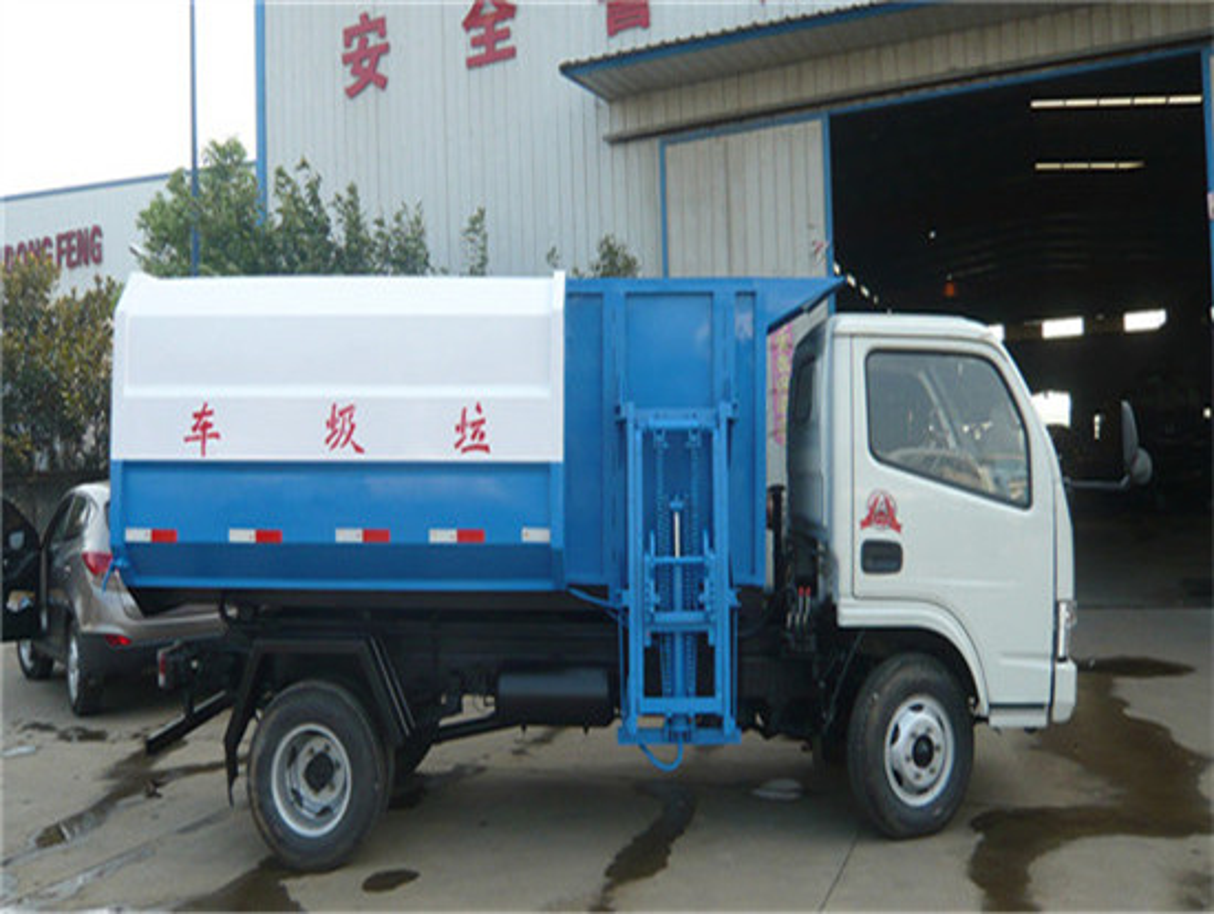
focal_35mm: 28
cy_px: 457
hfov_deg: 63.4
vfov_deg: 49.8
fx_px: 983
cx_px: 607
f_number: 2.8
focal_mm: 4.6
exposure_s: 1/320
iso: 100
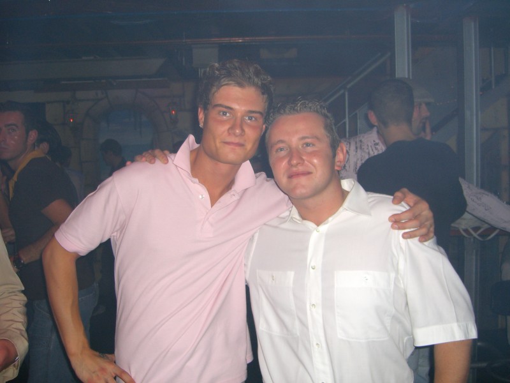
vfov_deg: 37.7
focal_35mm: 38
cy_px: 192
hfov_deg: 49.0
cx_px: 255
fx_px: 560
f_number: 2.8
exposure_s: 1/60
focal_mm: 7.9
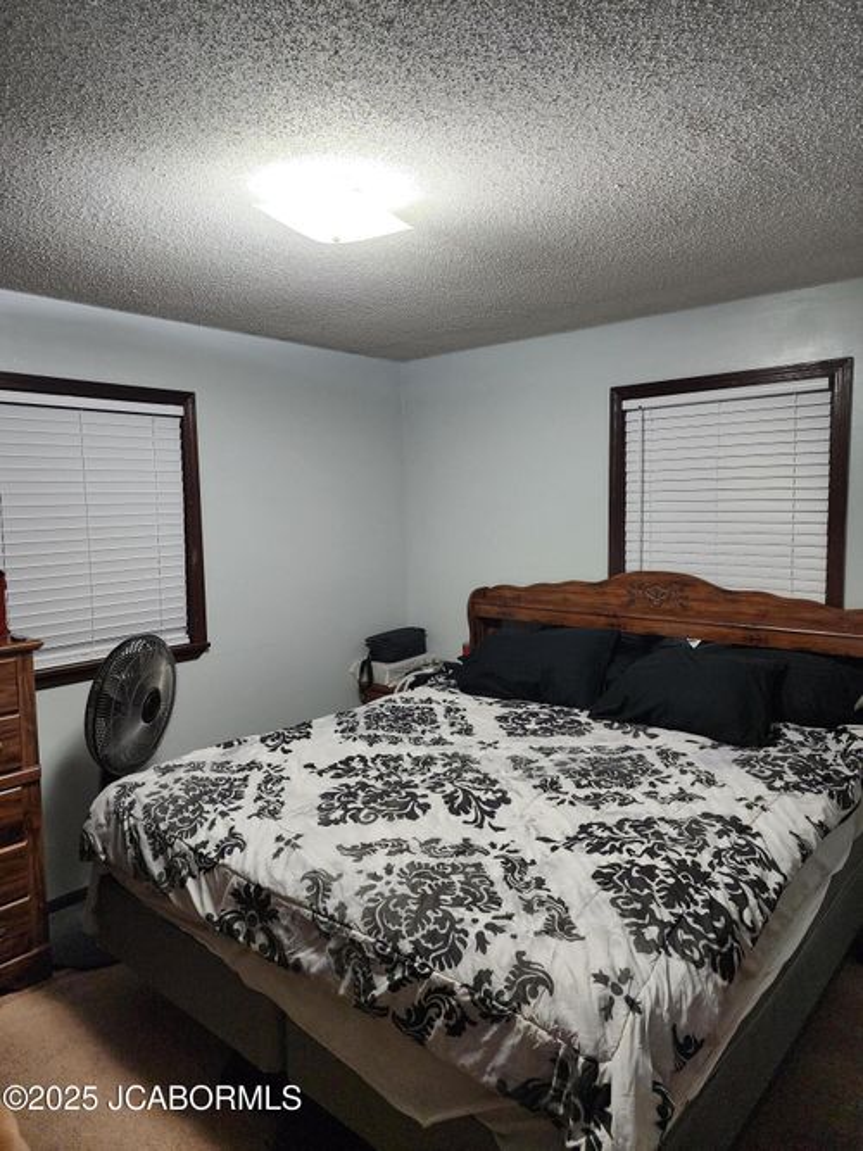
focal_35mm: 23
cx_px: 432
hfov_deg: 58.9
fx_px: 765
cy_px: 576
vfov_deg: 73.9
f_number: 1.8
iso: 320
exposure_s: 1/120
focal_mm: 6.4
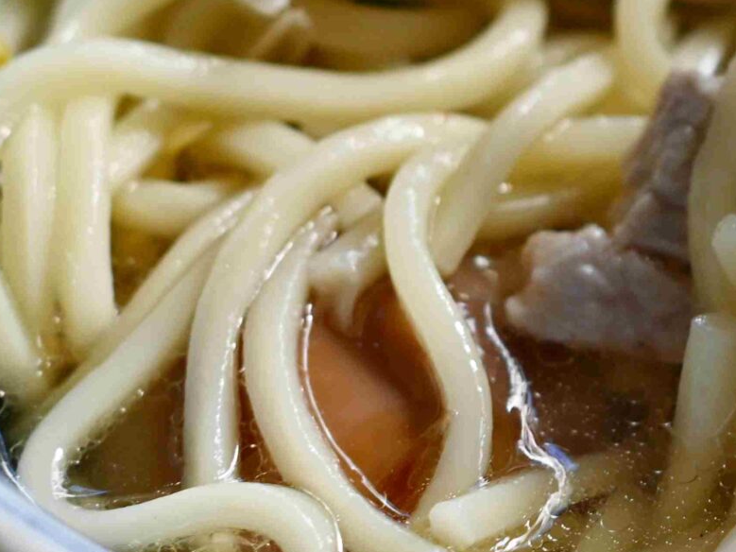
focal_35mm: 237
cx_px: 1019
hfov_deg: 8.2
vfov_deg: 6.2
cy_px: -117
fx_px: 5038
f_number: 3.2
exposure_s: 1/200
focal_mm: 50
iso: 100
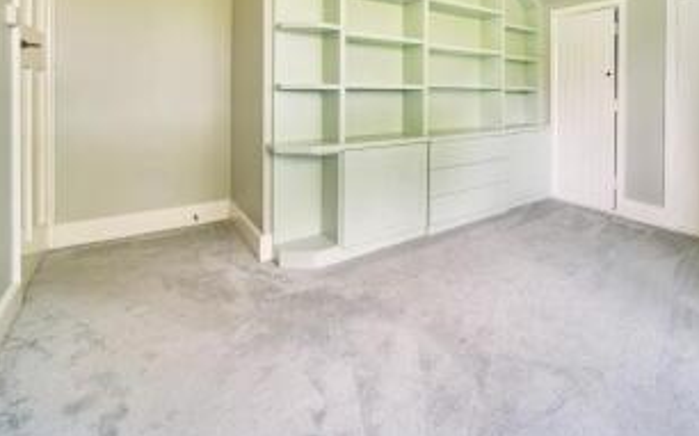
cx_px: 487
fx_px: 362
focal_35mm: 19
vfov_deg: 58.0
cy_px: 95
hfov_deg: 83.8
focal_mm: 12
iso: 100
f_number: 8
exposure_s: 1/3
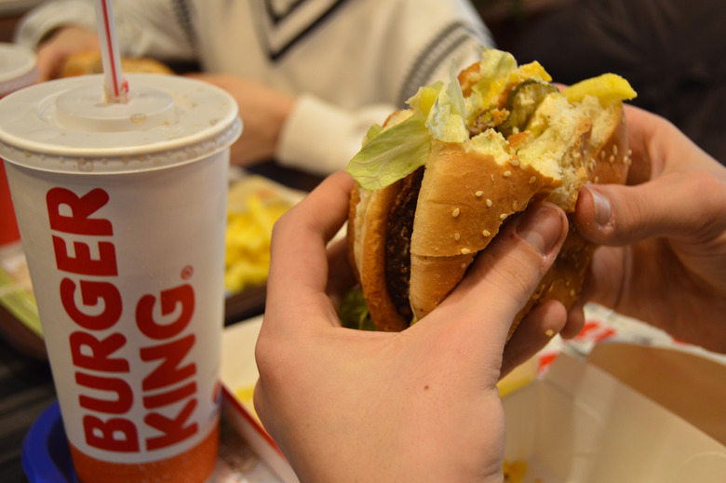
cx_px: 363
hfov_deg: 42.3
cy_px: 242
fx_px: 937
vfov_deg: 28.9
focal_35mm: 46
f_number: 4.5
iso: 400
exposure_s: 1/80
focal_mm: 31
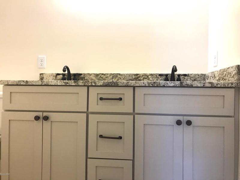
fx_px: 194
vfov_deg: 49.7
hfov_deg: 63.4
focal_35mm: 28
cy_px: 90
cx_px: 120
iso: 25
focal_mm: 3.99
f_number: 1.8
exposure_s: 1/40
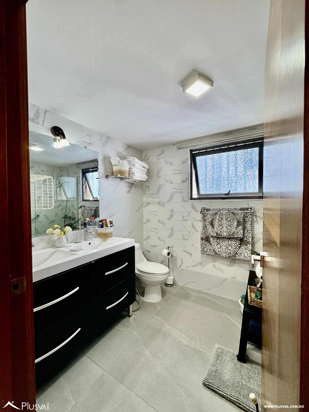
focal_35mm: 14
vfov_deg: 102.1
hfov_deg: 85.7
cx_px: 154
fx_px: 167
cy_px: 206
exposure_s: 1/120
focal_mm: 2.22
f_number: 2.2
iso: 200
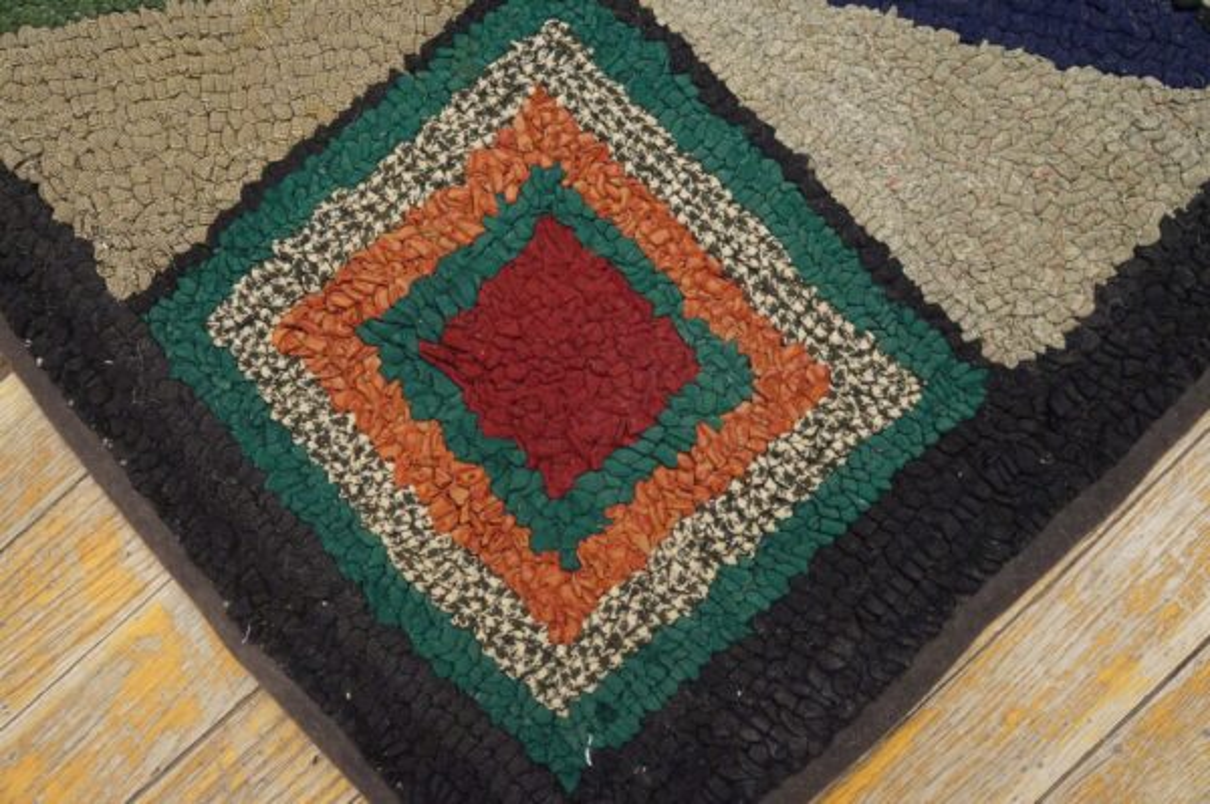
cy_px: 402
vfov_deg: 47.9
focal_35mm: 27
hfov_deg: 67.4
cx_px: 605
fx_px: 907
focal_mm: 18
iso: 3200
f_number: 4
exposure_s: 1/160
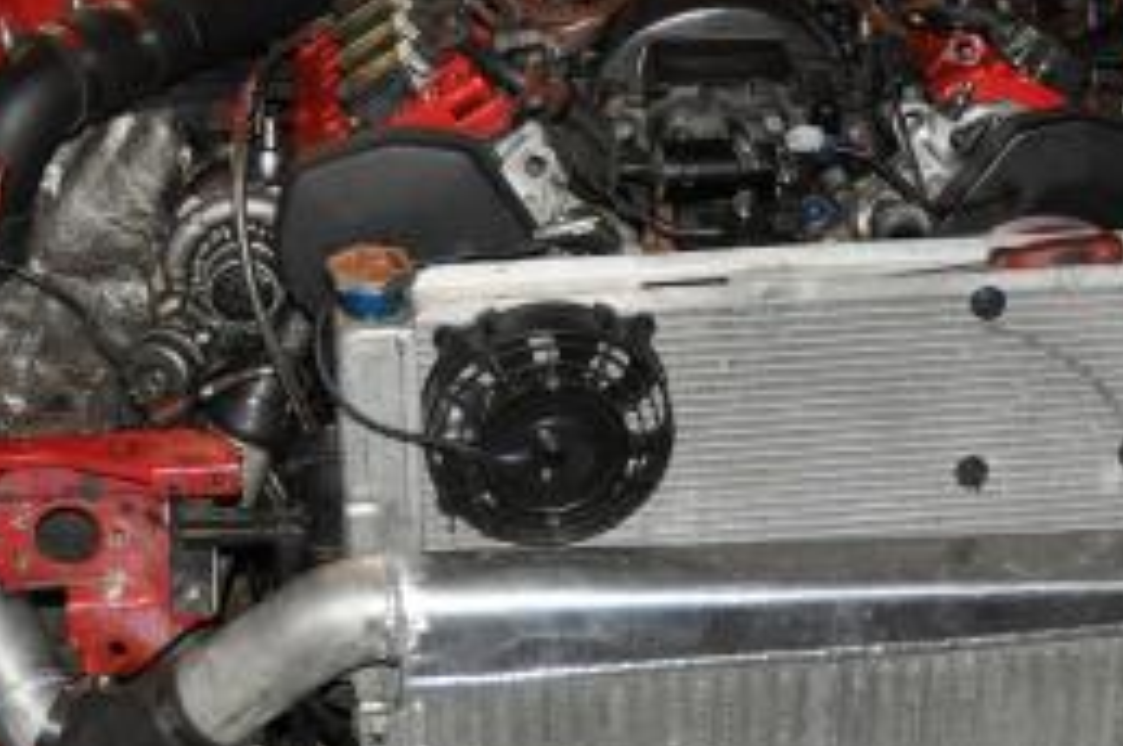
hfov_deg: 27.3
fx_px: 2305
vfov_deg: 18.2
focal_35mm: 74
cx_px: 663
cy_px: 137
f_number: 3.5
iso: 800
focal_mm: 20
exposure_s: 1/60
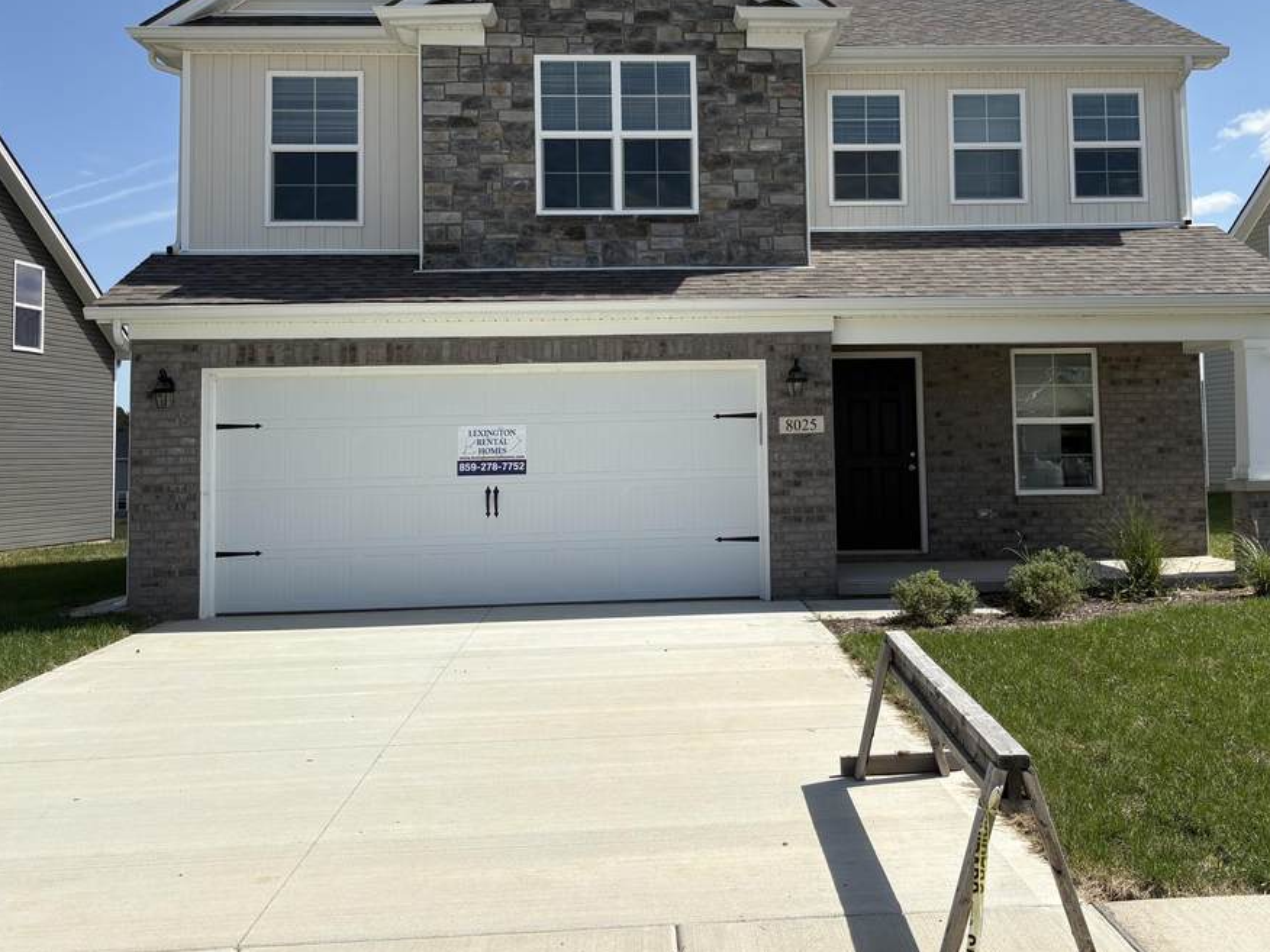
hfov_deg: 48.8
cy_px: 333
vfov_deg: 37.4
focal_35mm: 38
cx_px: 736
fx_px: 1394
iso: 50
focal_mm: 5.96
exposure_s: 1/4950
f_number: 1.6
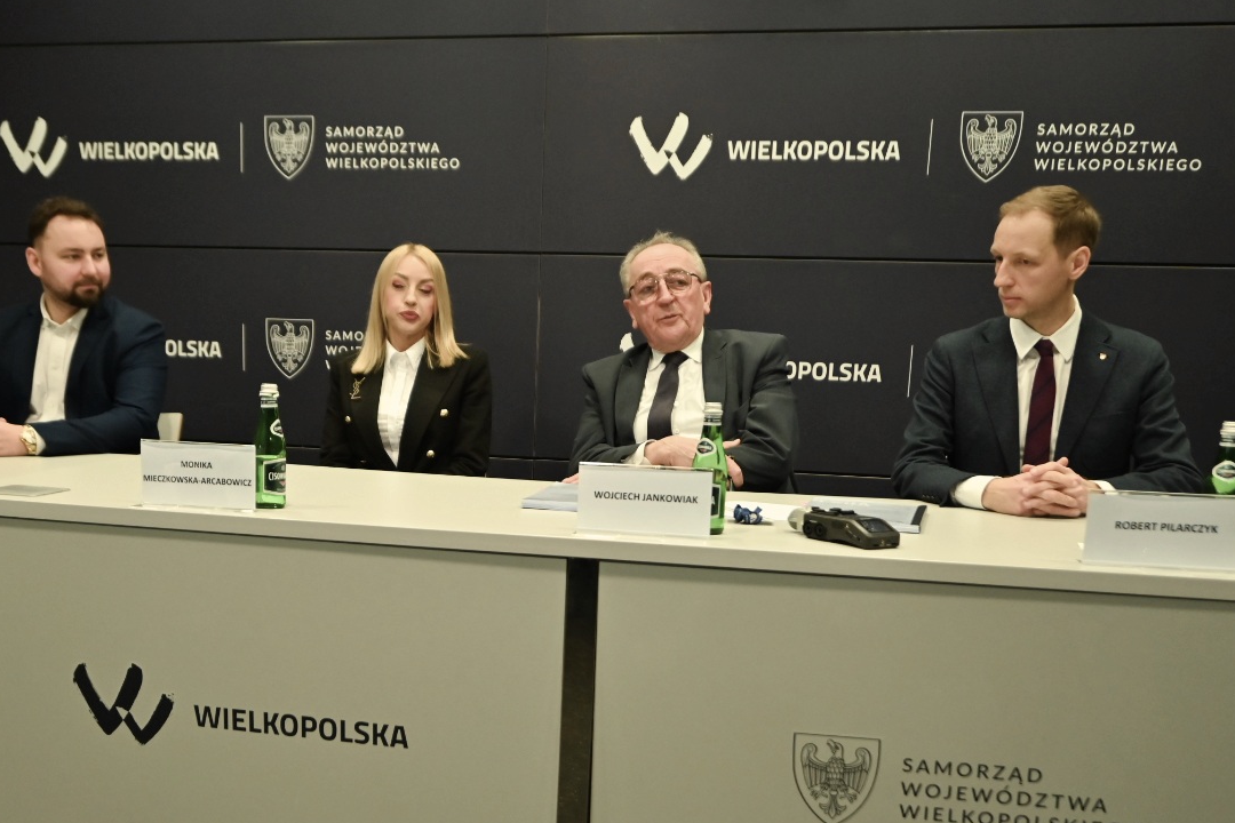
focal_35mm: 36
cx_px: 531
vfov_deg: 36.2
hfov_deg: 53.0
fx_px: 1235
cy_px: 589
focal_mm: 24
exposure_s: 1/400
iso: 1800
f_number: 2.8
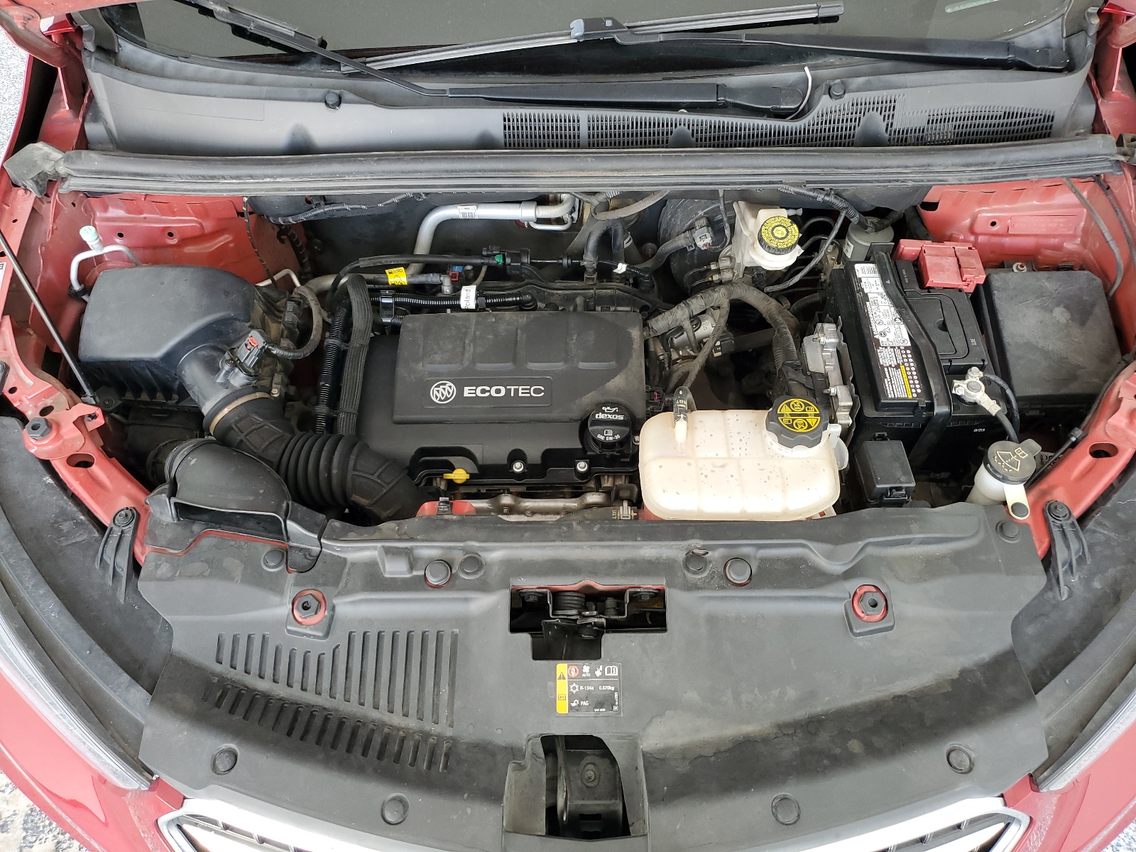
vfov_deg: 53.1
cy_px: 426
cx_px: 568
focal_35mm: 26
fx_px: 853
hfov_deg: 67.3
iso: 63
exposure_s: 1/60.2
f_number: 1.5
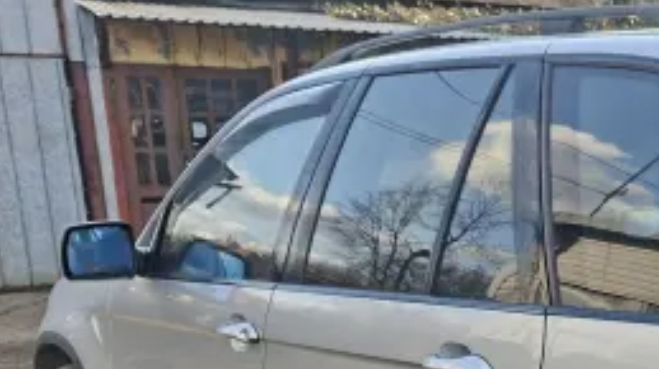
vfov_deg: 18.5
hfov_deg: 30.3
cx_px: 725
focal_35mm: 62
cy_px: 425
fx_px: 1082
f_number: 1.8
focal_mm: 5.54
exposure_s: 1/414
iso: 50
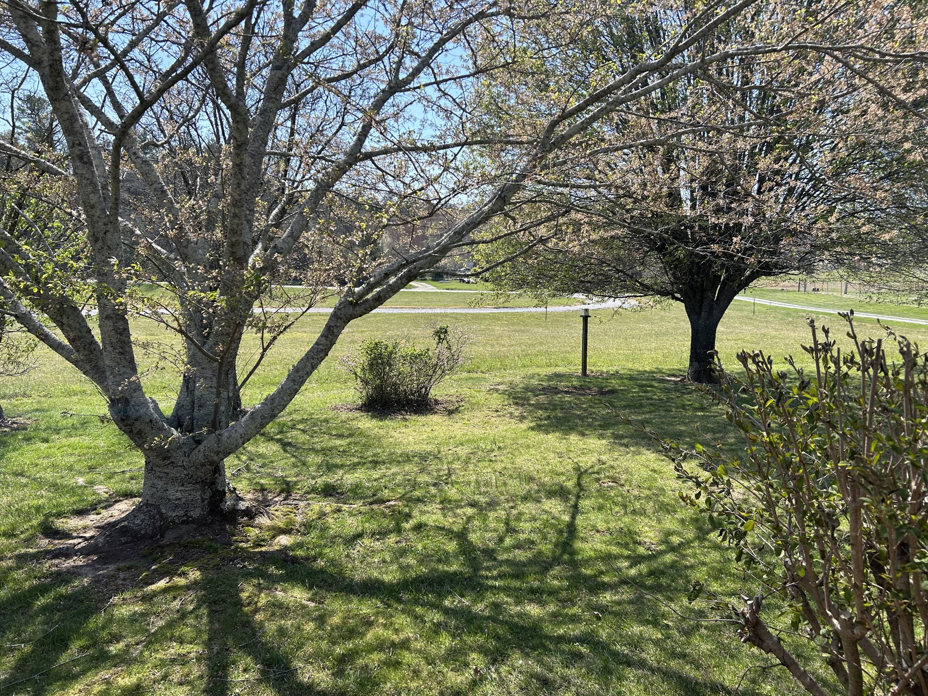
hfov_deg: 67.3
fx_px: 697
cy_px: 348
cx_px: 464
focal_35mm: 26
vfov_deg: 53.1
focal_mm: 5.7
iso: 50
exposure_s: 1/1751
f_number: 1.5
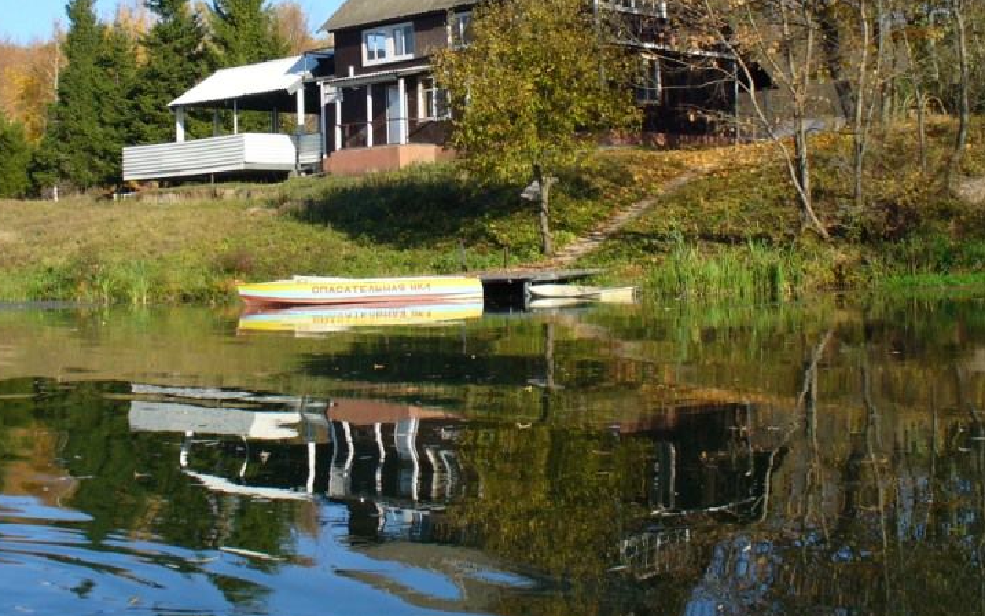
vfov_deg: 22.8
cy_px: 128
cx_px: 422
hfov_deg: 36.2
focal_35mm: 56
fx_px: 1503
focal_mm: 6.1
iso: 80
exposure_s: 1/250
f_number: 5.6
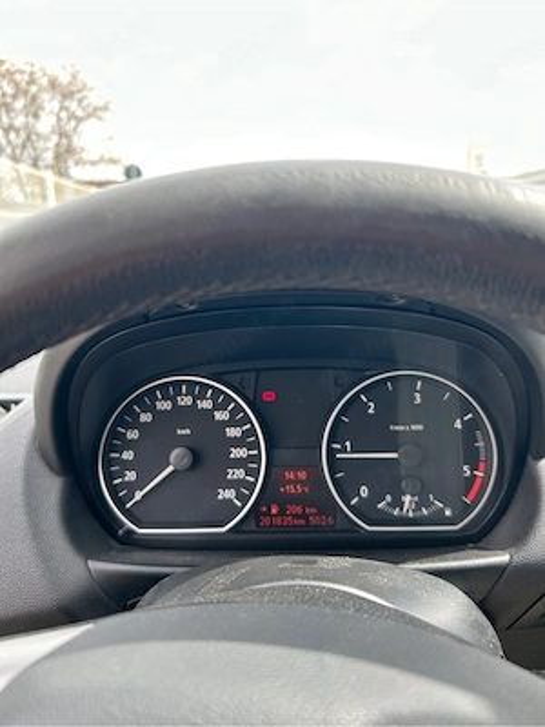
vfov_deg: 67.3
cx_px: 272
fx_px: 546
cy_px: 364
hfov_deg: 53.1
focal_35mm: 26
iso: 40
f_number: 1.5
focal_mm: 5.7
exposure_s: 1/252
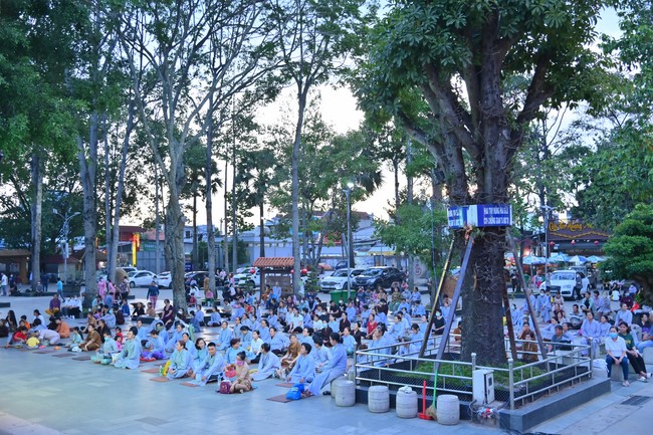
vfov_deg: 37.8
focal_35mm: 35
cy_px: 218
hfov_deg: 54.4
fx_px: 635
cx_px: 326
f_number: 4.5
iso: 1000
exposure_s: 1/125
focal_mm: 35
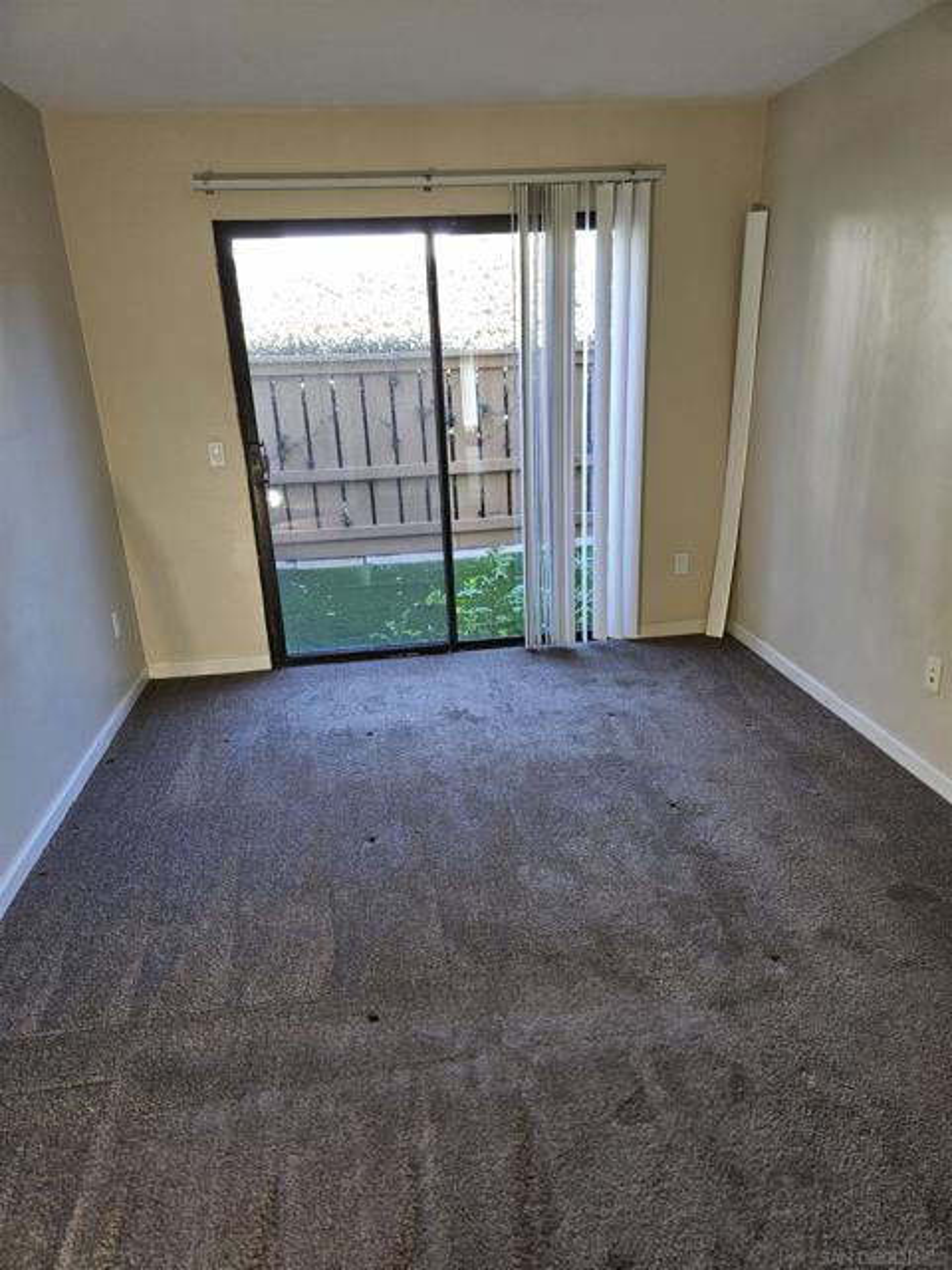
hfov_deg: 58.9
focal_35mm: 23
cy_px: 635
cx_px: 476
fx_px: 843
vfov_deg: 73.9
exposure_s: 1/120
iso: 100
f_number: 1.8
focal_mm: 5.4
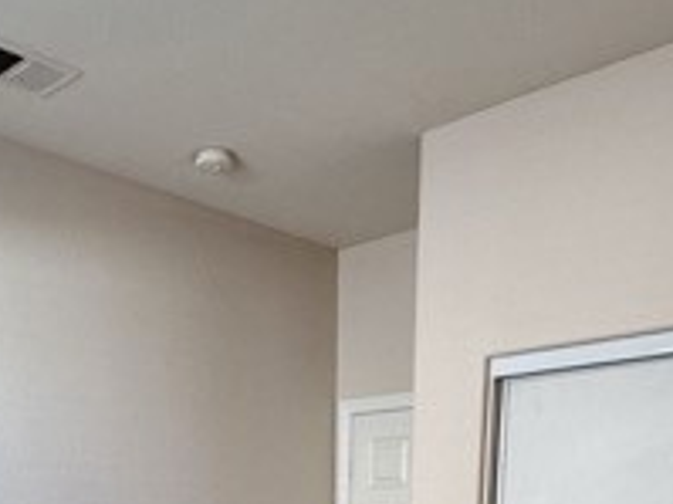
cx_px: 247
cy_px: 771
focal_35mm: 45
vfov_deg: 24.4
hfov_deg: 41.7
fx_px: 874
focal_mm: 2.22
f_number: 2.2
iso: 160
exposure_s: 1/99
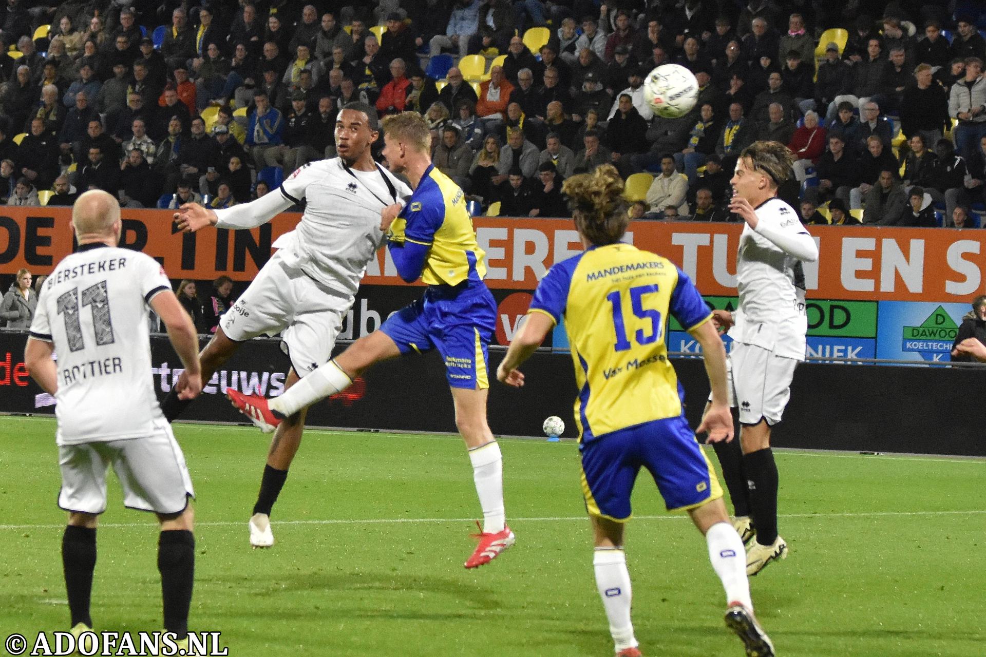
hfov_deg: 19.5
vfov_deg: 13.0
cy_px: 328
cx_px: 493
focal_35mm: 105
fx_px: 2876
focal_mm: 70
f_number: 2.8
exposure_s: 1/640
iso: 2500
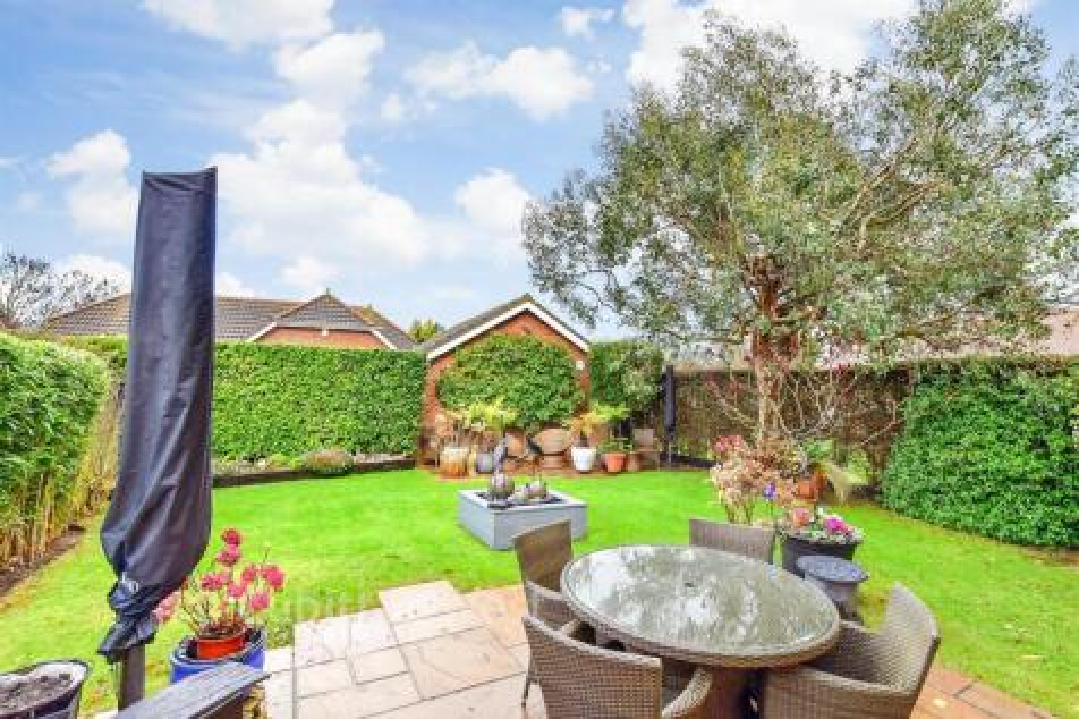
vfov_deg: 77.3
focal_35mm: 15
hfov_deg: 100.4
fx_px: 449
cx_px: 540
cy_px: 360
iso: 640
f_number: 7.1
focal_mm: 10
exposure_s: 1/80
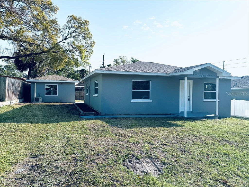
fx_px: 173
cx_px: 124
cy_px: 94
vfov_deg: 56.8
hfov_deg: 71.6
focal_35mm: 24
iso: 80
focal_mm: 6.76
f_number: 1.78
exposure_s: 1/7092
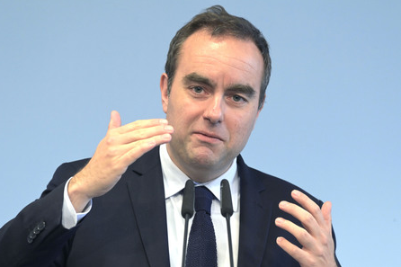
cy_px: 133
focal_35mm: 273
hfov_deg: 7.5
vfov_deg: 5.0
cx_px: 200
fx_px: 3040
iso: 6400
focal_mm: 270
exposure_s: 1/250
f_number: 6.3
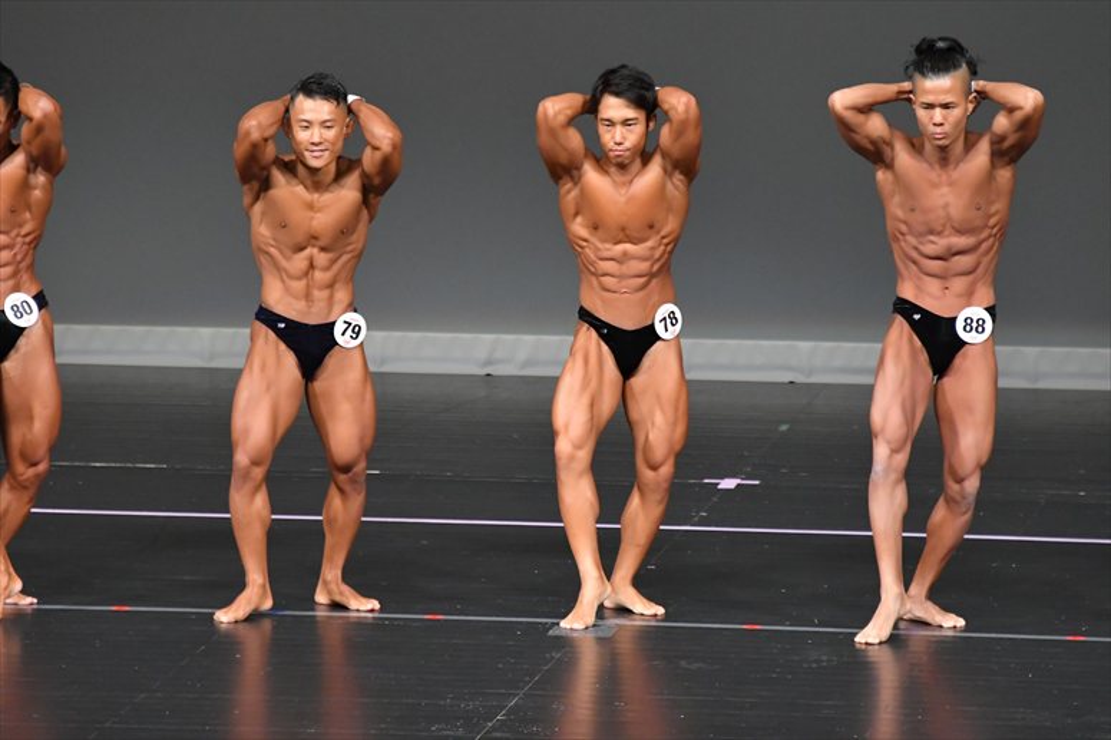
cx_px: 556
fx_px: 10642
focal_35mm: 345
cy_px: 370
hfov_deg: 6.0
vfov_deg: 4.0
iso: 5000
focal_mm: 230
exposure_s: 1/400
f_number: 5.6
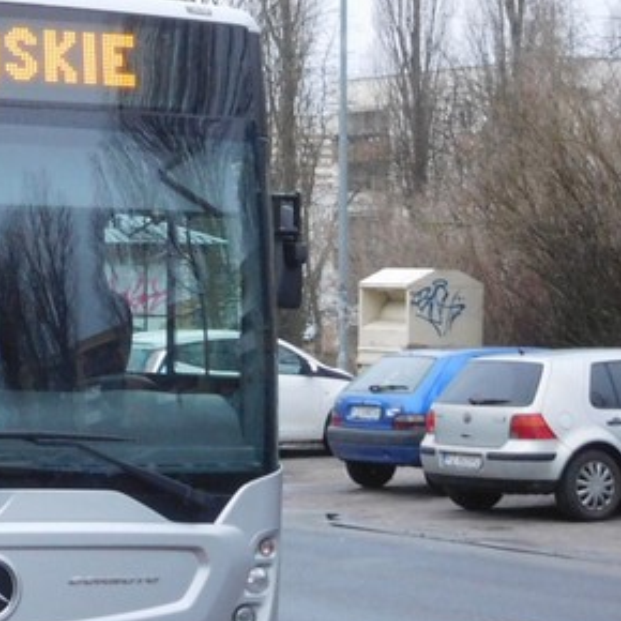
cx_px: -163
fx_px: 2781
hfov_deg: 12.4
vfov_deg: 12.7
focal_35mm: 137
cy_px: 275
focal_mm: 8.9
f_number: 4.1
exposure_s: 1/160
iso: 400
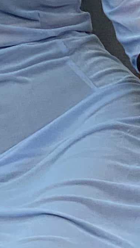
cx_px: 90
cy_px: 194
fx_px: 2238
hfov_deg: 3.6
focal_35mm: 339
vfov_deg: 6.4
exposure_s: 1/121
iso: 64
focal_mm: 6
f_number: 2
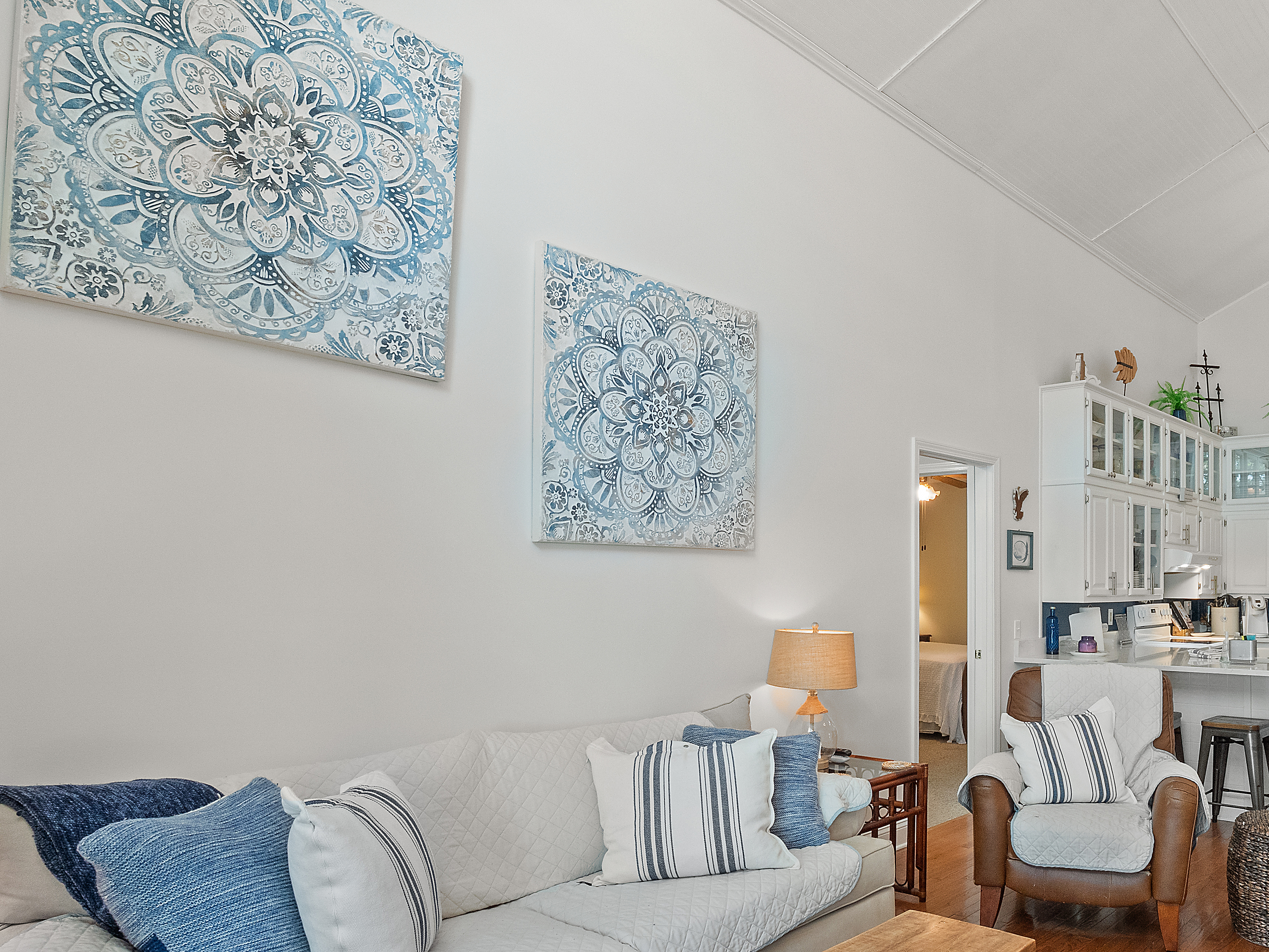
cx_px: 935
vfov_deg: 56.4
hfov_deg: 67.5
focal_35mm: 24
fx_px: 880
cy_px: 570
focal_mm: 8
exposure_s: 1/20
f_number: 5.6
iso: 400
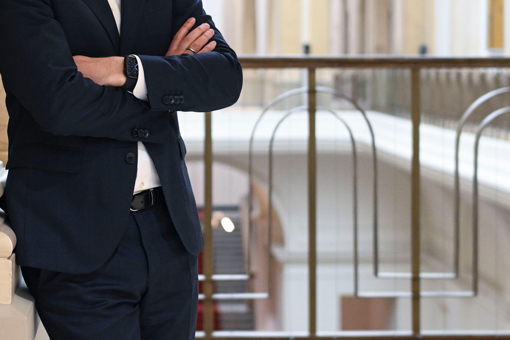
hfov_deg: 19.8
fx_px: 1459
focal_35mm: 103
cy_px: 56
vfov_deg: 13.2
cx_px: 174
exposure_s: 1/200
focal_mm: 40
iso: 2000
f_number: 2.5
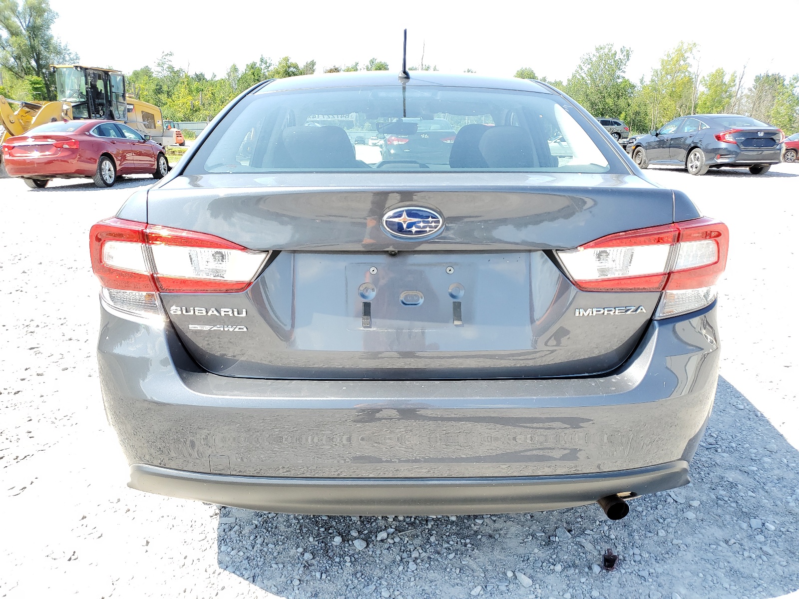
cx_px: 400
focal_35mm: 26
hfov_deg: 67.3
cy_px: 300
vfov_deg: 53.1
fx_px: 600
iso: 50
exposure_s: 1/588
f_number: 1.5
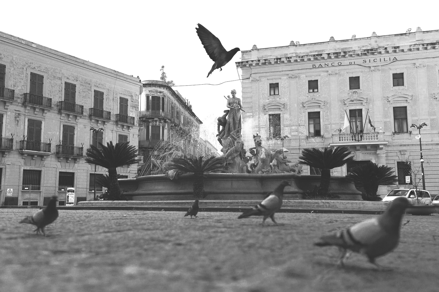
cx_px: 220
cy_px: 146
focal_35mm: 35
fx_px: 427
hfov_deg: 54.5
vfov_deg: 37.8
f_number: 3.5
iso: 720
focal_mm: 35
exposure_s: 1/2500
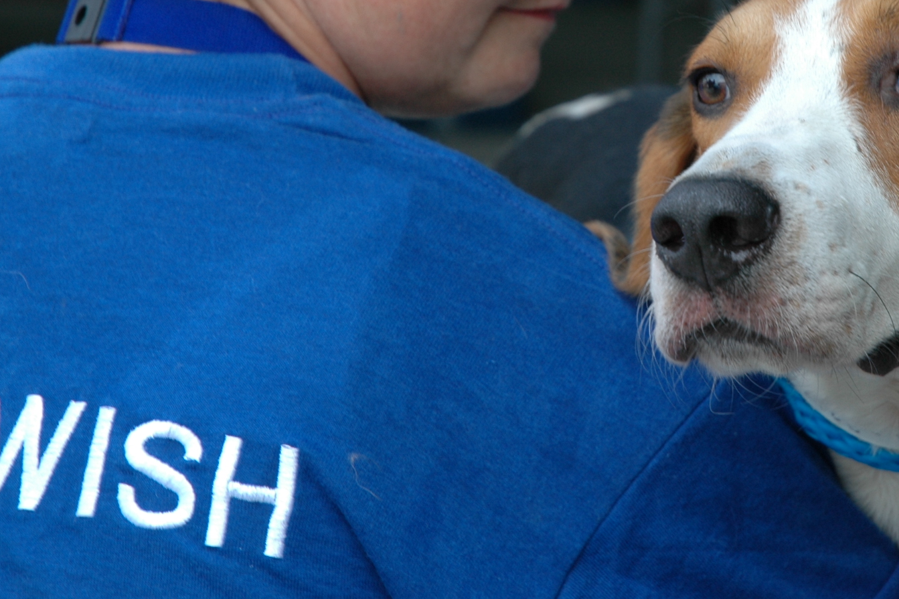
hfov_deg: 11.7
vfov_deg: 7.8
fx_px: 4369
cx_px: 699
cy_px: 129
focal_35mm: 175
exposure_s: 1/125
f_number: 5.6
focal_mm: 70
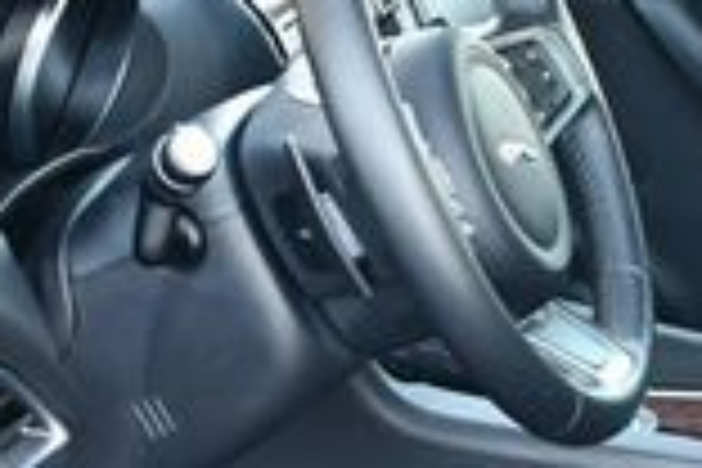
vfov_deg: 9.1
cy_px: 644
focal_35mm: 148
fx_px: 2886
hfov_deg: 13.8
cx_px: 594
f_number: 3.5
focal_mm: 18
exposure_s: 1/125
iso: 1000
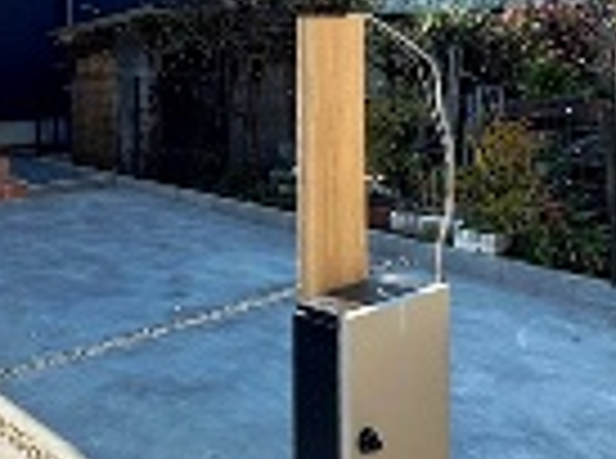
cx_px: 135
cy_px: 54
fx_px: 728
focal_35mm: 41
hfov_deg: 44.0
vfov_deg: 33.3
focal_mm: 2.22
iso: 40
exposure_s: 1/527
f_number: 2.2
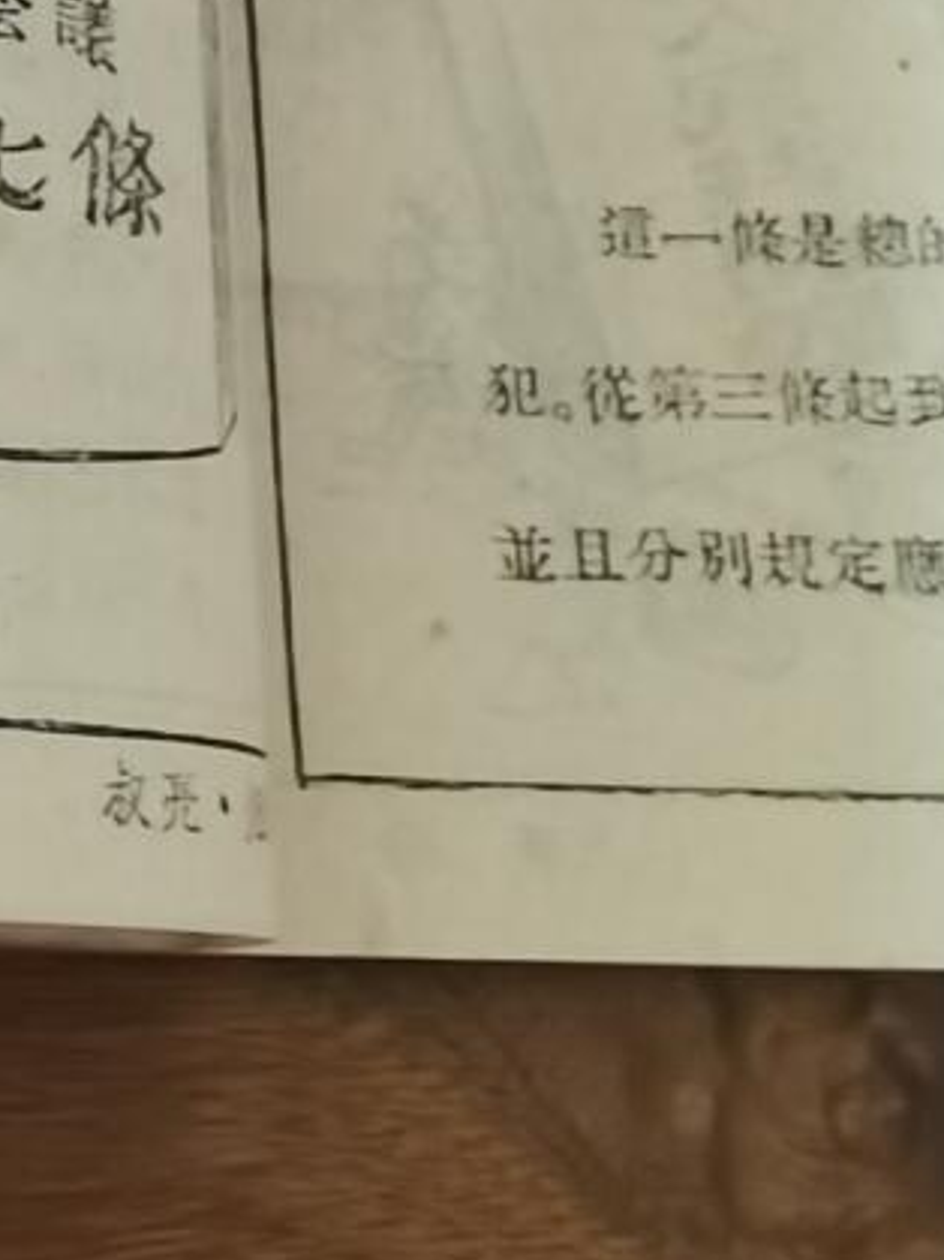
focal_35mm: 116
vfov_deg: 16.0
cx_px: 367
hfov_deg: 12.8
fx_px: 4220
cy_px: -442
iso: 400
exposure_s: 1/25
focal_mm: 2.26
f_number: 2.2
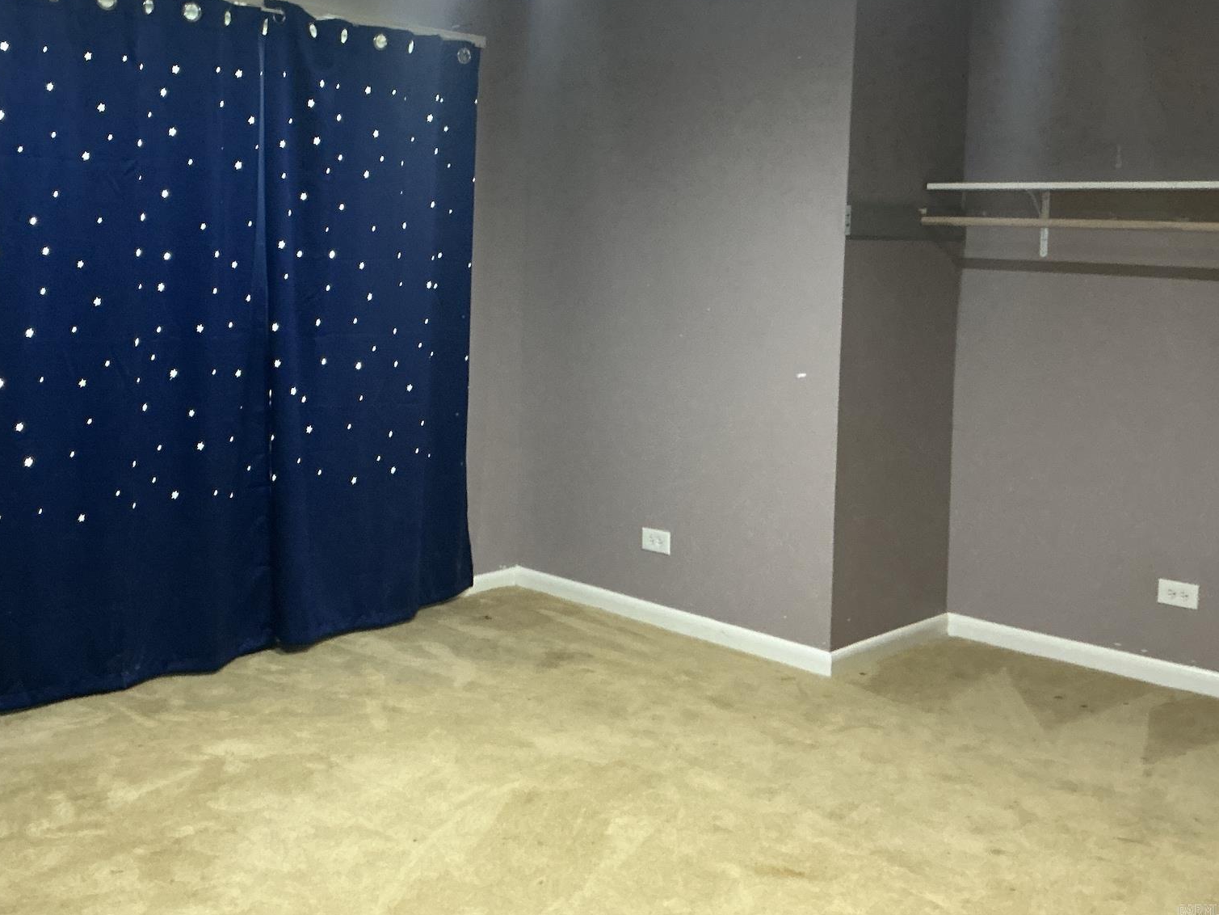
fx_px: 1338
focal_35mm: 38
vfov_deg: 37.3
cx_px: 431
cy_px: 299
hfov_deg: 48.3
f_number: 1.8
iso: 320
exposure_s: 1/43
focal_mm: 3
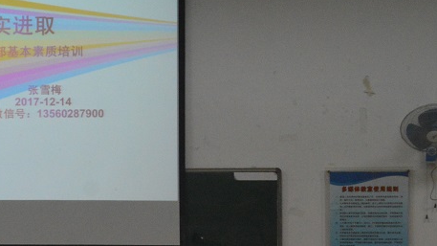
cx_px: 129
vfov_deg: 7.1
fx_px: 1970
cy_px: 181
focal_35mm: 170
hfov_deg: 12.6
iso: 3200
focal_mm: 55
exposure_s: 1/160
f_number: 7.1
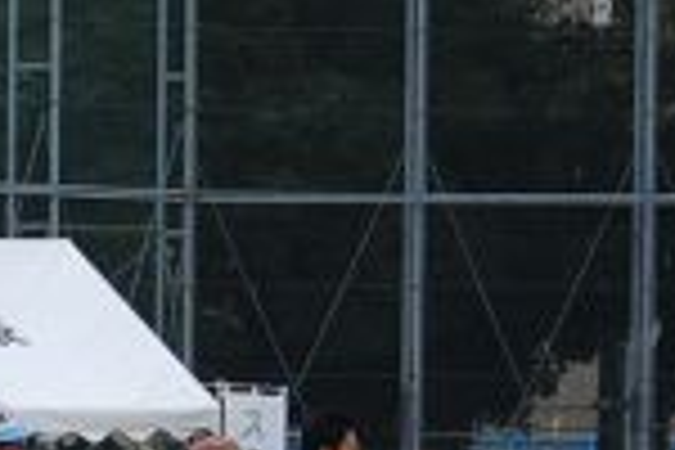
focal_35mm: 448
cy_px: 513
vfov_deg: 3.1
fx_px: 8399
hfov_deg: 4.6
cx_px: -410
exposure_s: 1/500
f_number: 5.6
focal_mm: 70
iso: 320
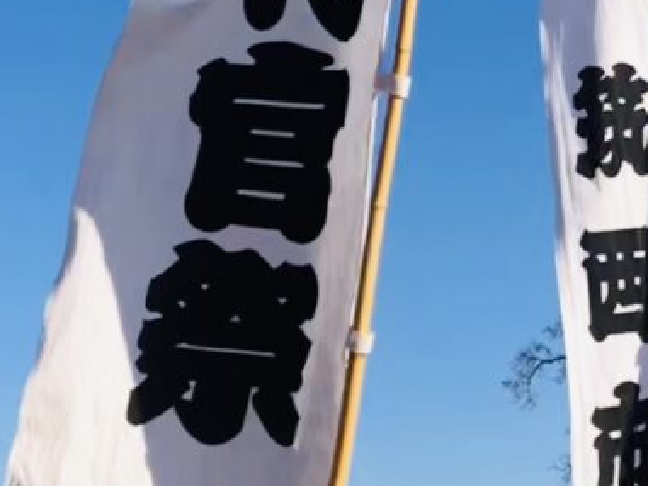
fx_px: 1760
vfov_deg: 15.3
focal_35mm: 94
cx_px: 585
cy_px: -49
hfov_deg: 20.4
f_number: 1.8
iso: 20
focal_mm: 3.99
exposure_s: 1/1779
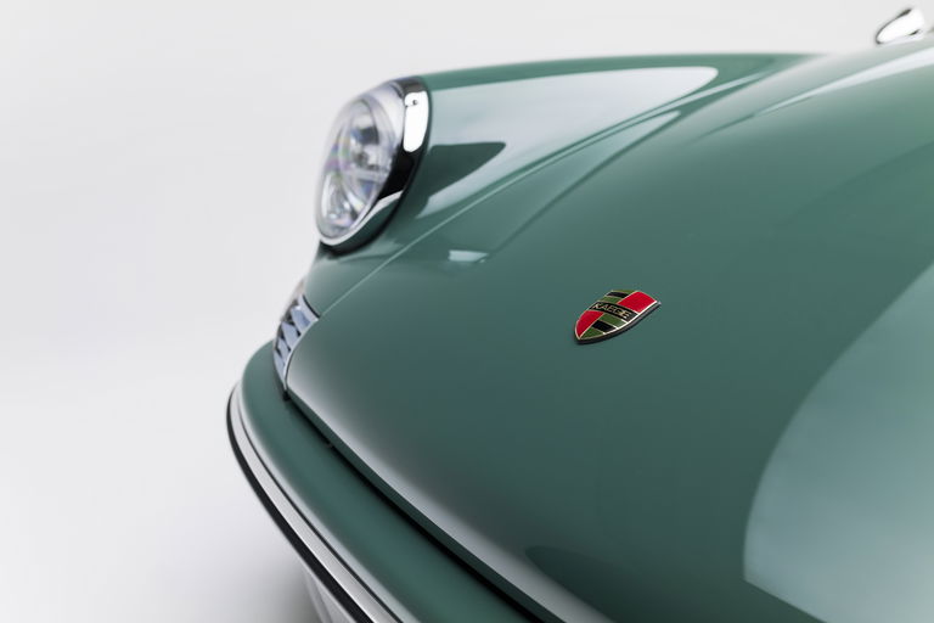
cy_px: 312
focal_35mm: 35
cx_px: 467
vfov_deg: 37.9
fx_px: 908
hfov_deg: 54.4
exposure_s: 1/25
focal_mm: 35
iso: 400
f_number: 4
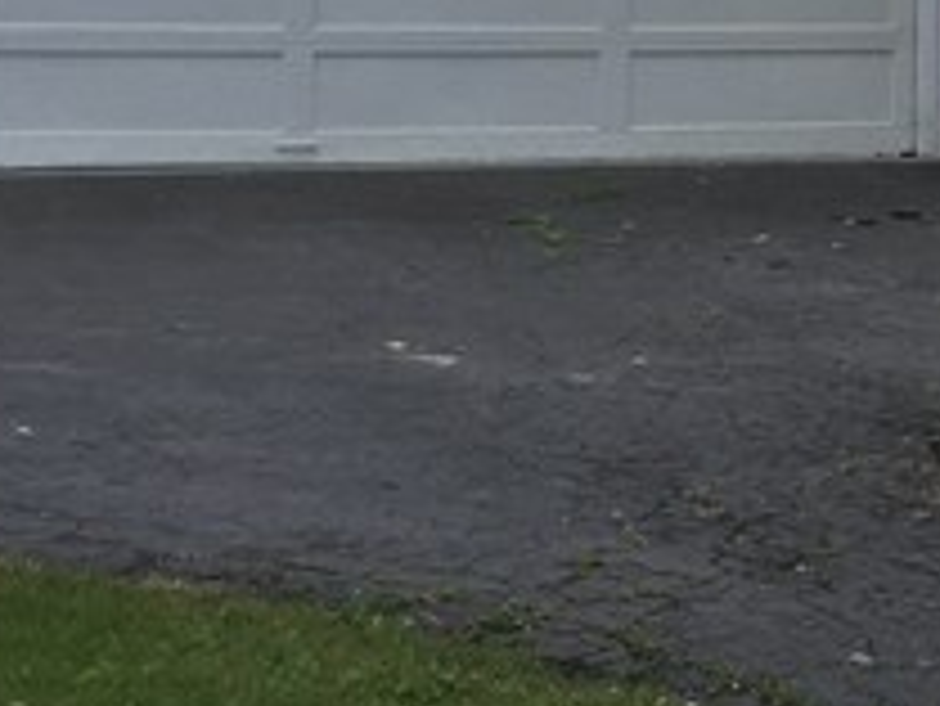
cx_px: 1732
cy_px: -58
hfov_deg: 12.6
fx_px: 3858
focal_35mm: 142
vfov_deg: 10.3
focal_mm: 4.15
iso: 32
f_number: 2.2
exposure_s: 1/1014
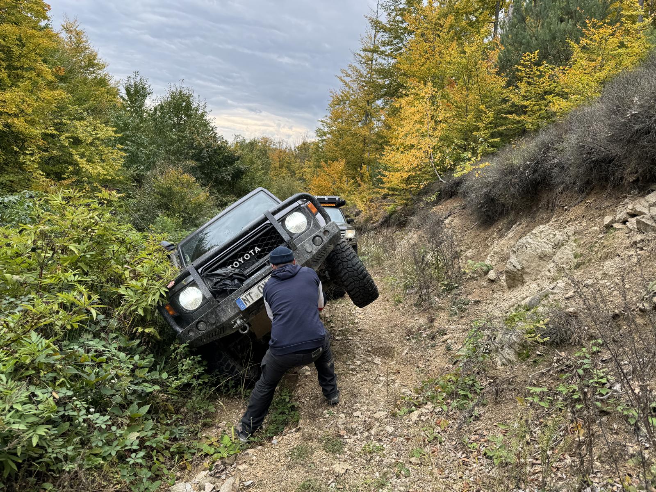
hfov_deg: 71.6
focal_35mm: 24
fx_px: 455
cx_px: 328
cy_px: 246
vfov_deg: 56.8
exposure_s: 1/390
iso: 80
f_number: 1.78
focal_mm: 6.76
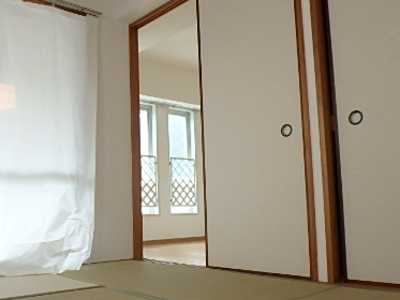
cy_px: 185
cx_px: 139
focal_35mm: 36
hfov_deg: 50.6
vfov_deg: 39.4
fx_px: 416
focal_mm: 3.7
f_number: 3.5
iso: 200
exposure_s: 1/30
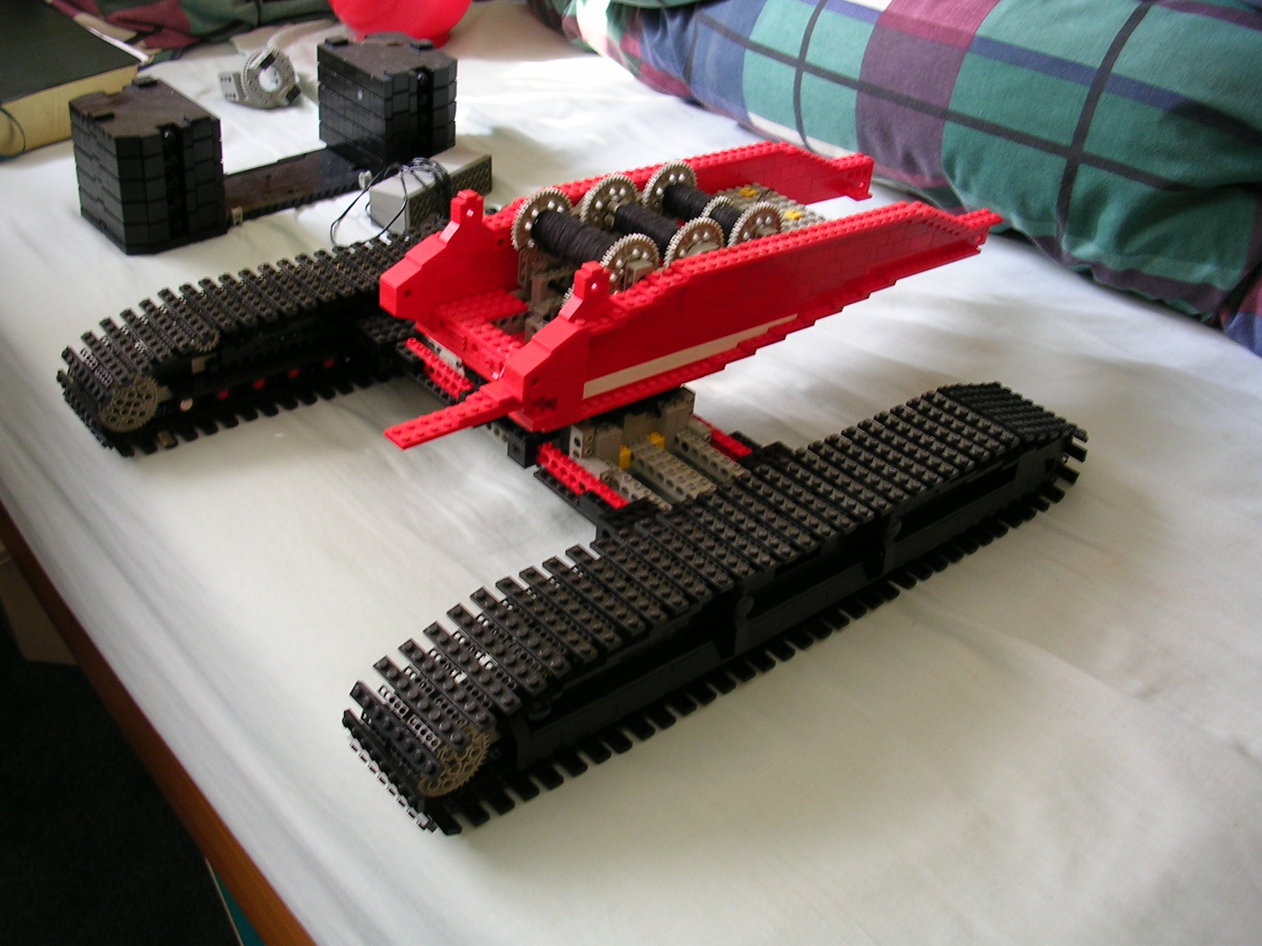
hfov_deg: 49.0
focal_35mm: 38
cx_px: 631
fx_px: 1385
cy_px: 473
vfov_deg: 37.7
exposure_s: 1/5.7
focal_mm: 5.8
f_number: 2.8
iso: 51
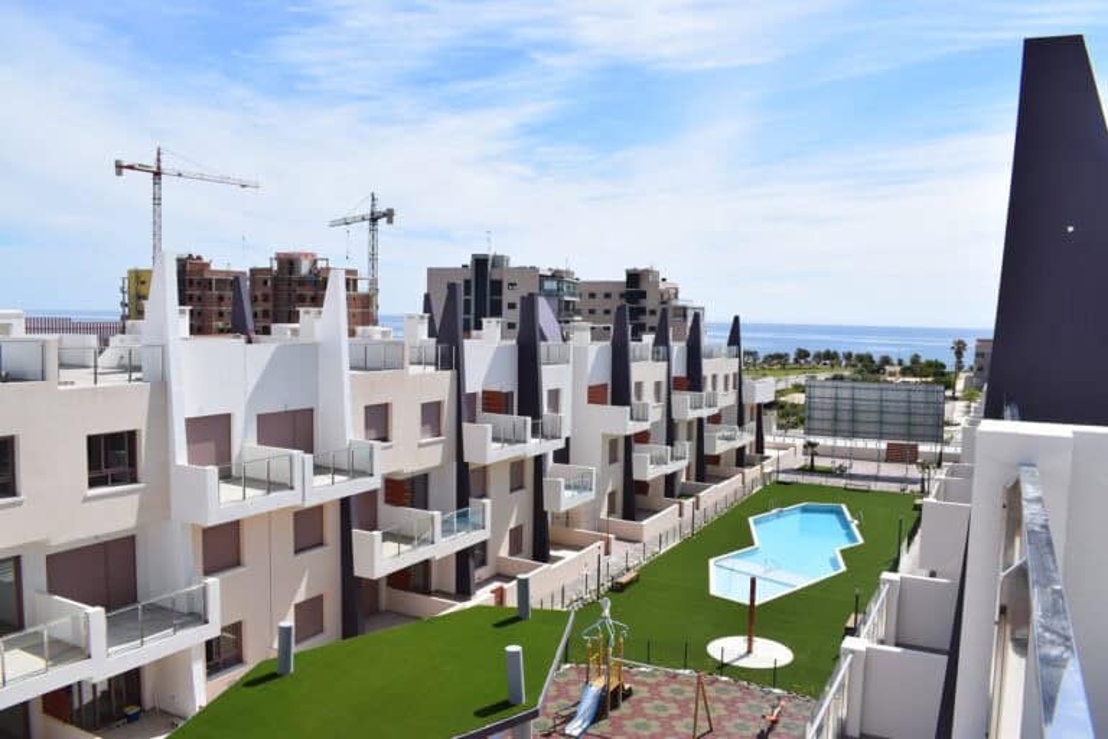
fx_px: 831
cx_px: 554
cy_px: 370
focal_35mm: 27
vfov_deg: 47.9
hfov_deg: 67.4
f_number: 11
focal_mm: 18
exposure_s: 1/500
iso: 200
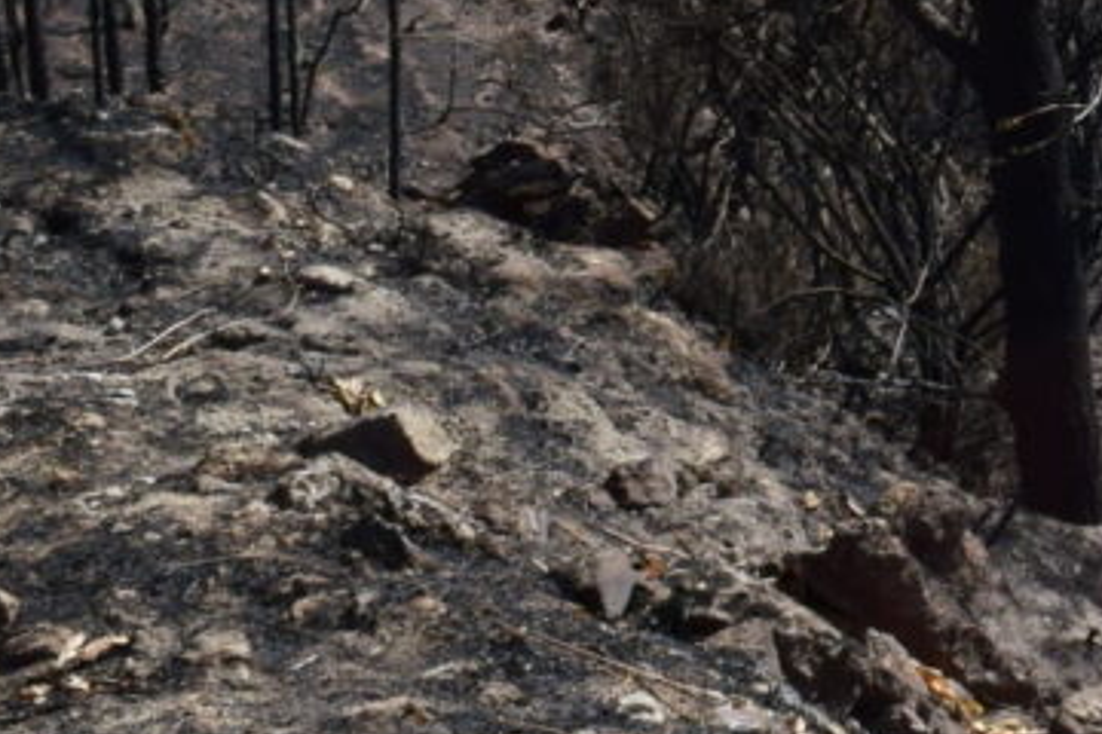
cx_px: 2164
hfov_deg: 12.2
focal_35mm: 150
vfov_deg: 8.6
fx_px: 4591
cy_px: -758
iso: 400
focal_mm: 18
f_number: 11
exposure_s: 1/500
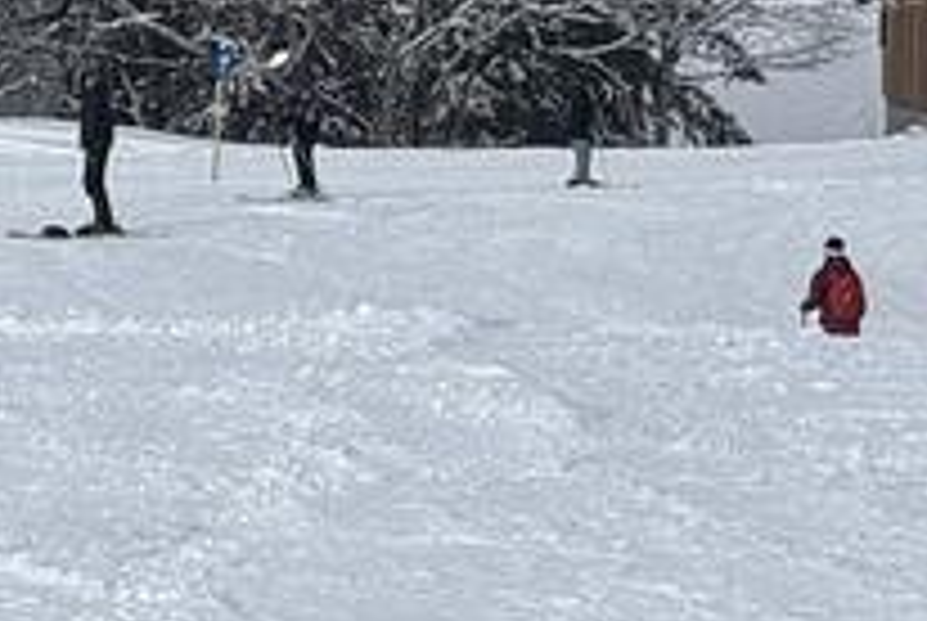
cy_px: -686
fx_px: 10315
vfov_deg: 3.4
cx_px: 945
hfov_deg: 5.1
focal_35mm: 400
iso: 32
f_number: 2.8
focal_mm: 9
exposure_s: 1/2016
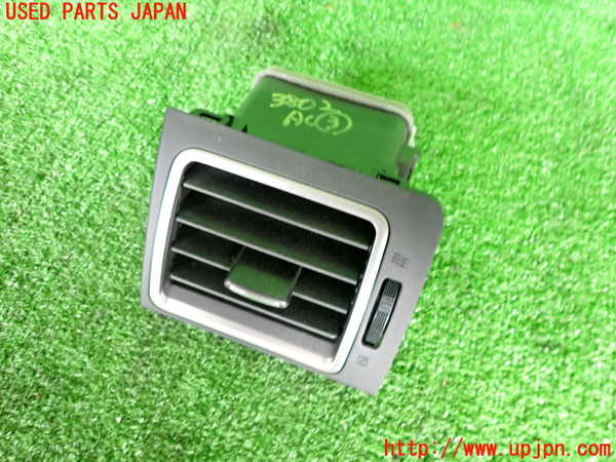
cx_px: 308
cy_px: 231
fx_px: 445
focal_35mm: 25
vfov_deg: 54.9
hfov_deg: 69.4
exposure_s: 1/30
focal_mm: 4.5
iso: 320
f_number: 2
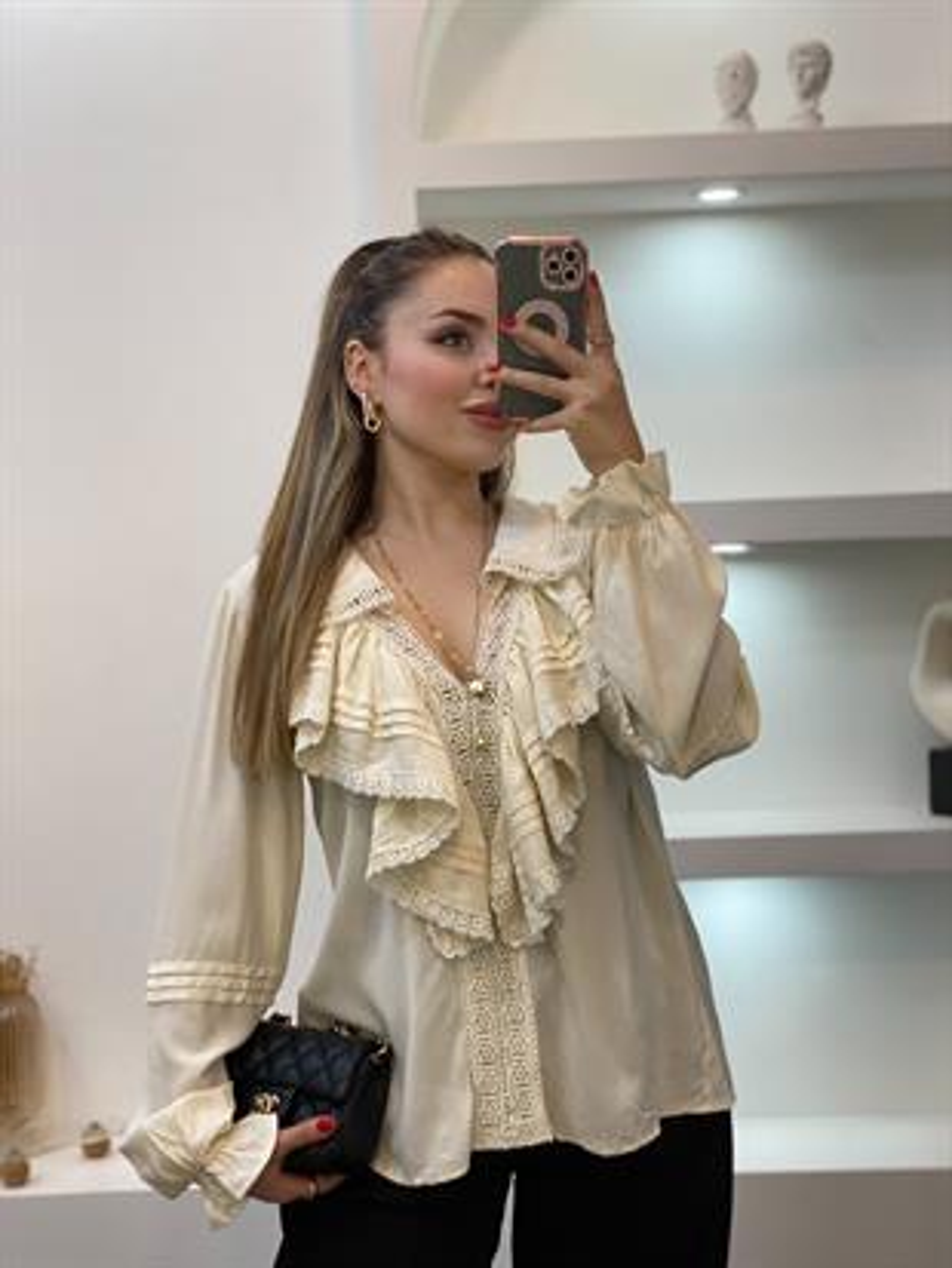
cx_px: 476
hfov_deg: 28.0
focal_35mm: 52
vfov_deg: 36.8
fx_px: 1906
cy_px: 634
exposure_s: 1/100
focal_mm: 6
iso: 80
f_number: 2
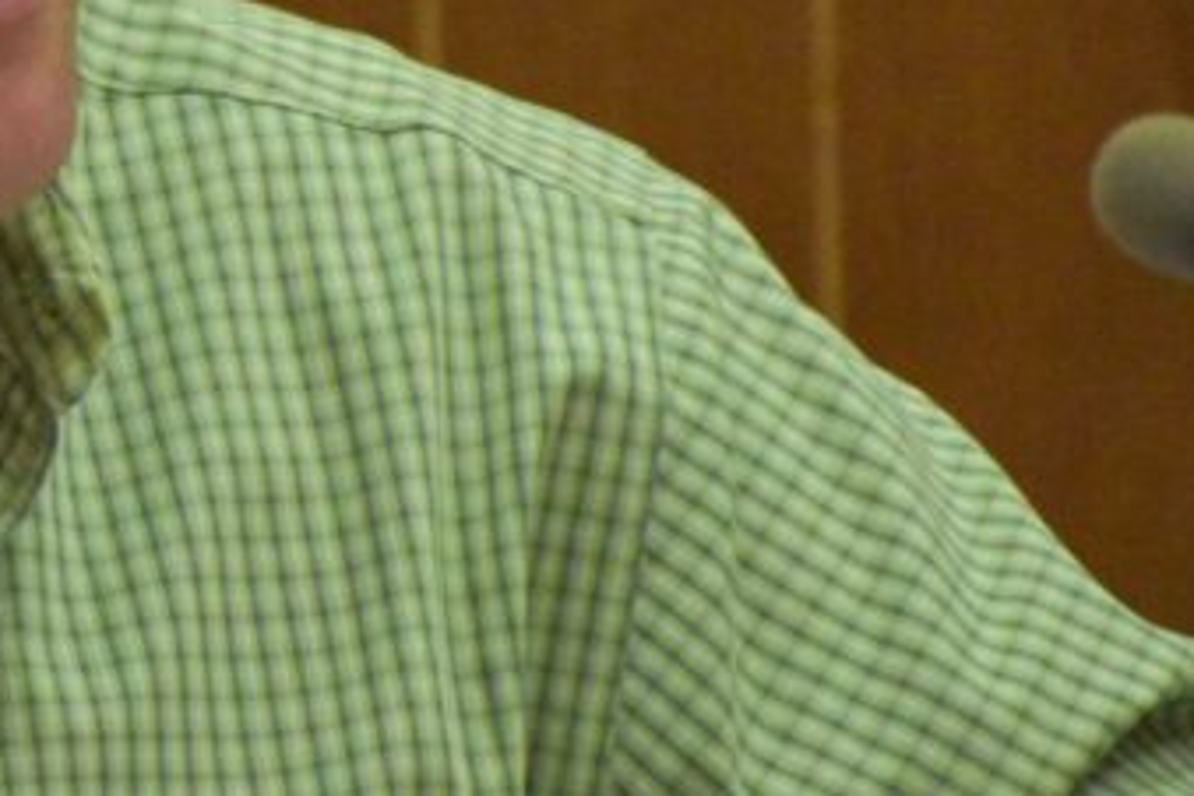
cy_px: 185
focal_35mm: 1043
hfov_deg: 2.0
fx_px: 34590
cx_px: -306
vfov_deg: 1.3
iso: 12800
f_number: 5.6
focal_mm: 230
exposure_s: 1/500
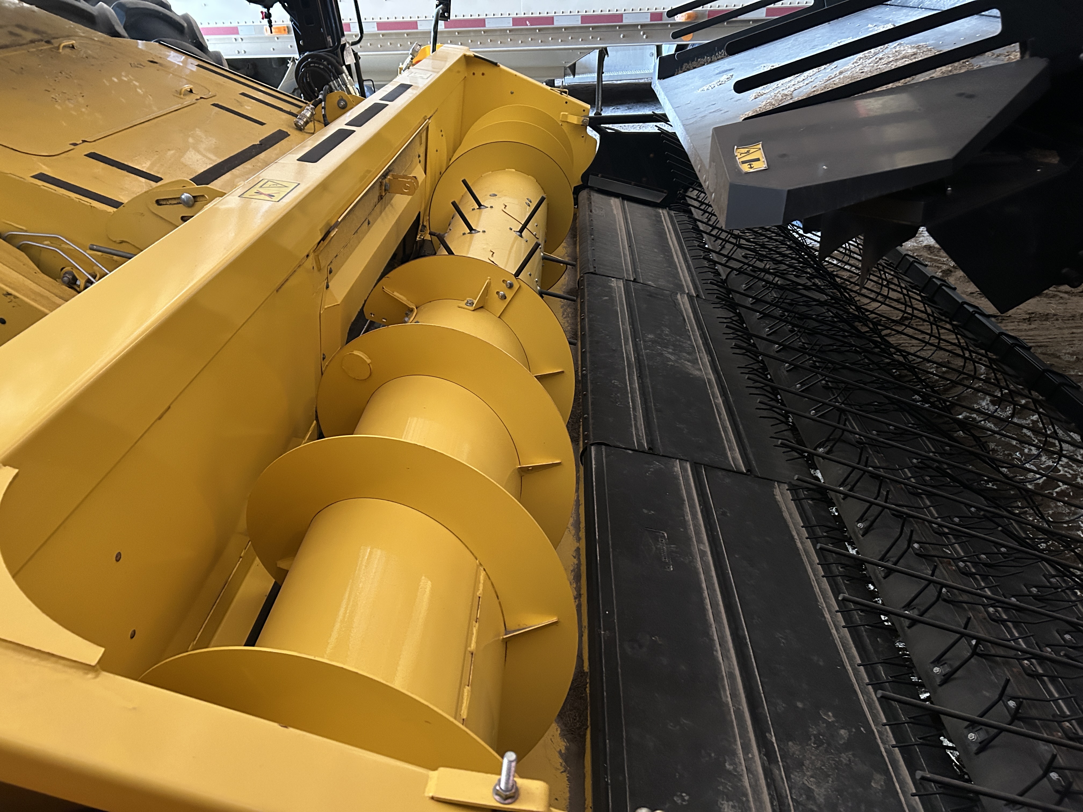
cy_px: 406
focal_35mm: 26
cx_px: 542
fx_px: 813
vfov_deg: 53.1
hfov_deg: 67.3
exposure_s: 1/36
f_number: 1.5
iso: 640
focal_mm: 5.7
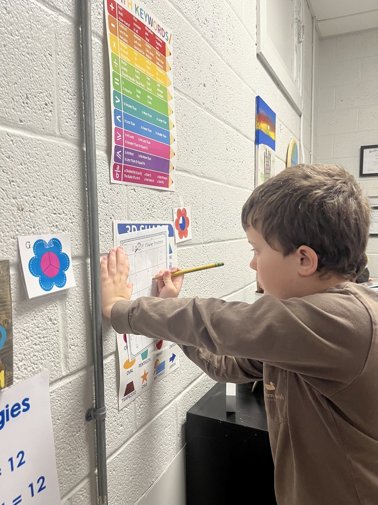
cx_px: 189
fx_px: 379
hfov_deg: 53.1
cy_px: 252
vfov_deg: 67.3
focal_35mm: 26
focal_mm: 5.1
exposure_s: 1/60
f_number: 1.6
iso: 200
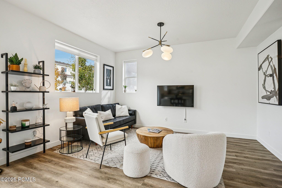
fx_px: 141
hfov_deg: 90.0
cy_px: 94
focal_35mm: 18
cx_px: 141
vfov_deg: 67.4
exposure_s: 1/30
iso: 400
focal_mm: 18
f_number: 8
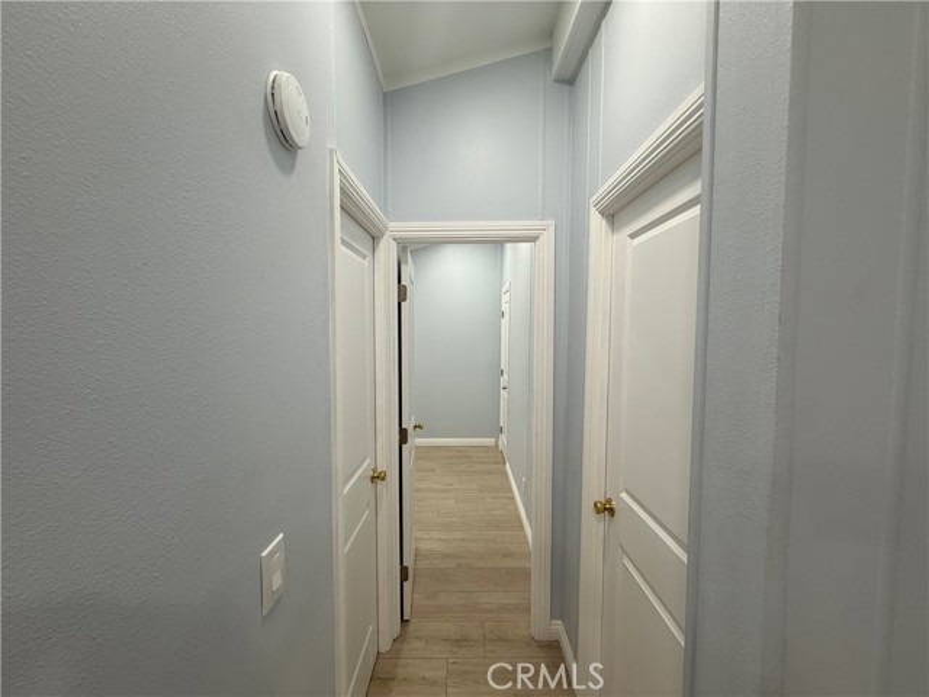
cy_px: 348
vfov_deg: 85.7
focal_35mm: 14
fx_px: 376
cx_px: 464
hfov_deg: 102.1
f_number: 2.2
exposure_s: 1/120
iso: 125
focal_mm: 2.22
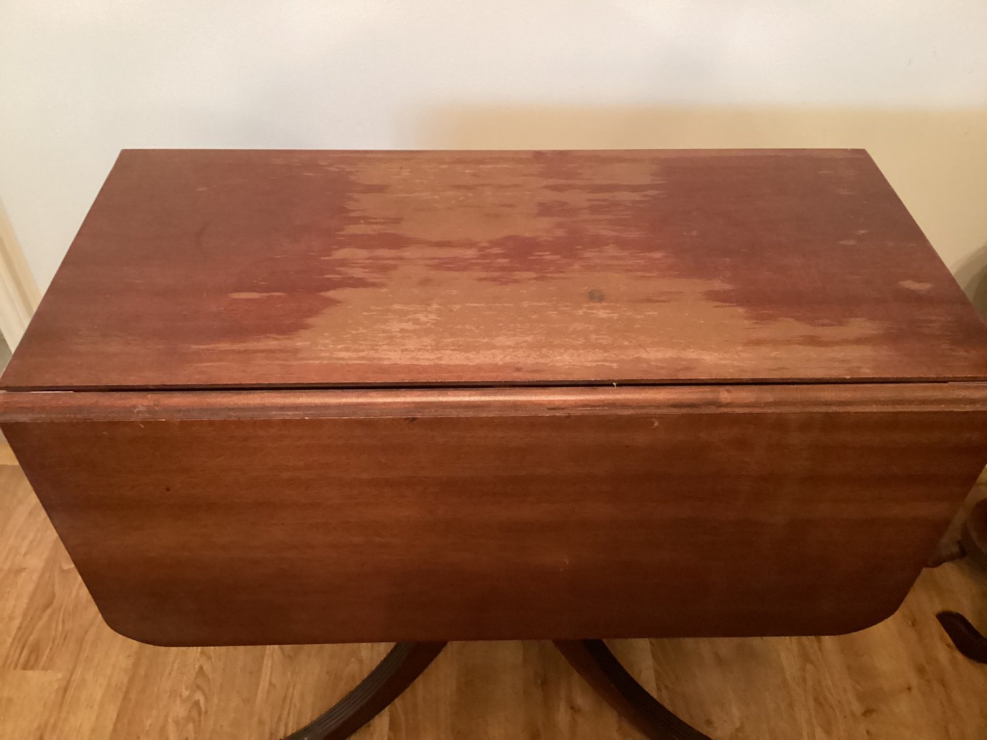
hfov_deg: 58.3
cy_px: 370
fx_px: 884
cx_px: 494
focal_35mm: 31
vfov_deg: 45.4
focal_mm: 3.3
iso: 640
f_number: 2.4
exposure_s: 1/24
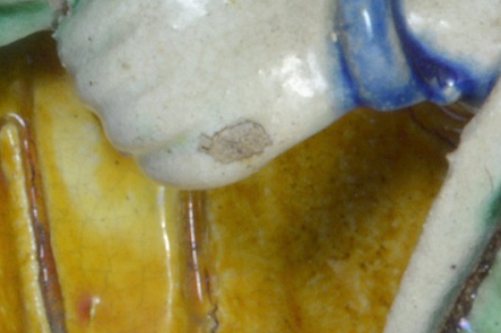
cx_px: 1027
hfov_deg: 4.8
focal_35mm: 419
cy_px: 547
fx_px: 5829
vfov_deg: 3.3
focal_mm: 50
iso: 200
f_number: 36
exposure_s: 1/1.6
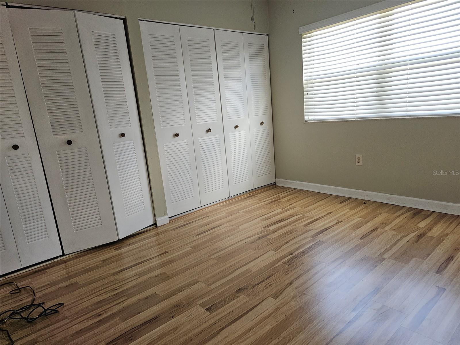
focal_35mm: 23
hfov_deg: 73.9
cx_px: 230
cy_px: 172
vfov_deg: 58.9
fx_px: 306
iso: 80
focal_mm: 6.3
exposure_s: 1/60
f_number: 1.7
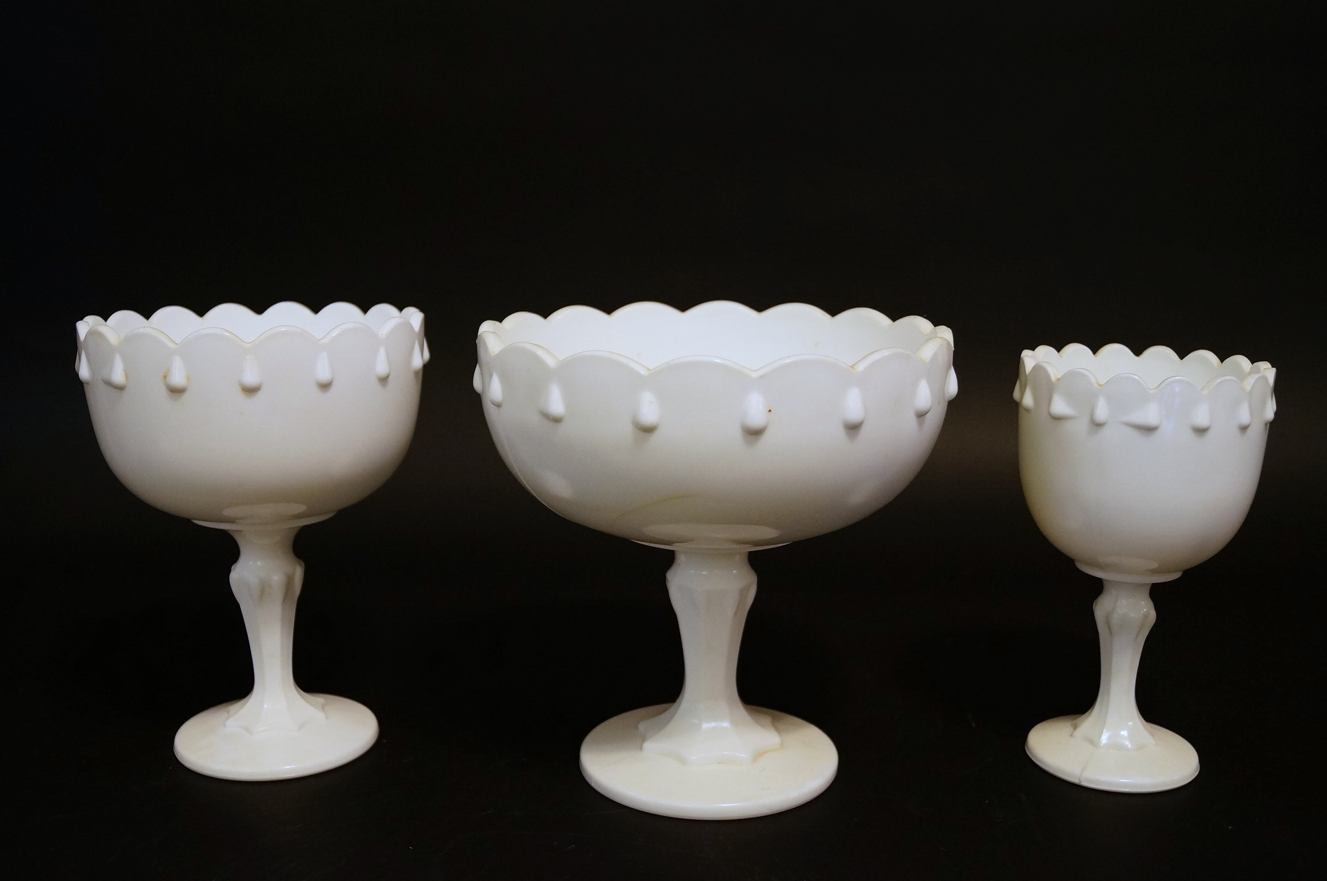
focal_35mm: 36
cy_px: 440
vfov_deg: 36.8
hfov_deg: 53.2
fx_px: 1325
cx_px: 664
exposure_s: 1/60
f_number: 4
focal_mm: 24
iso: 1250
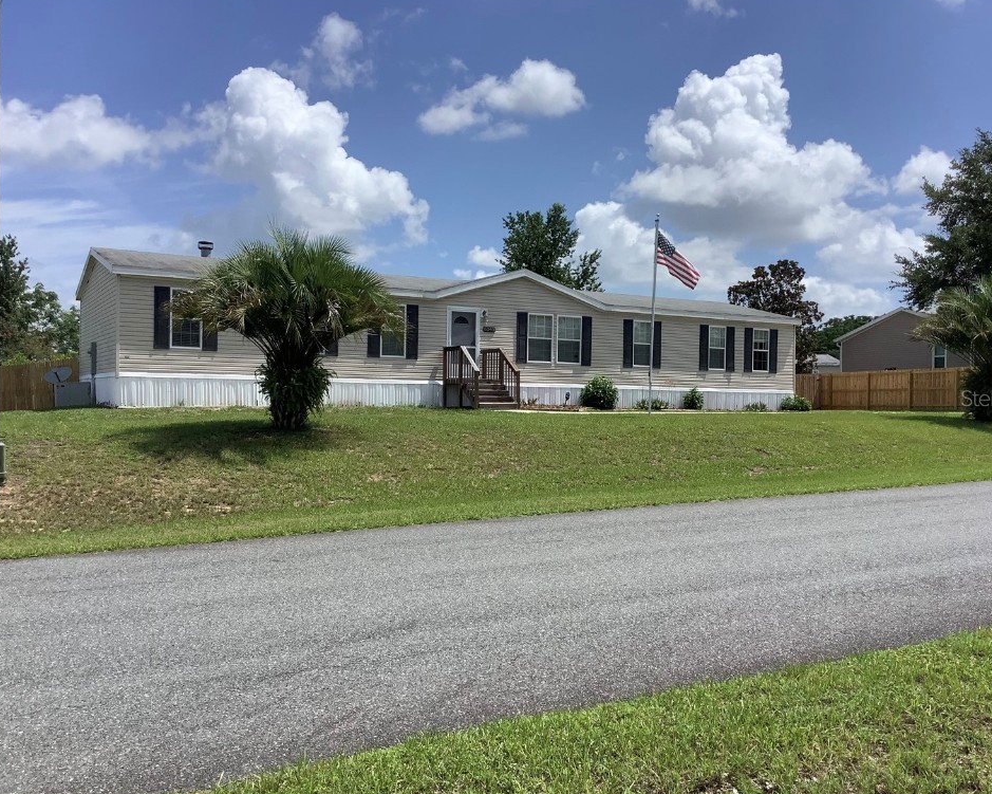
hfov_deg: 54.2
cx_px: 520
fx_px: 969
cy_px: 398
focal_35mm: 33
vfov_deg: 44.5
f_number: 2.4
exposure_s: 1/1852
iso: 25
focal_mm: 3.3
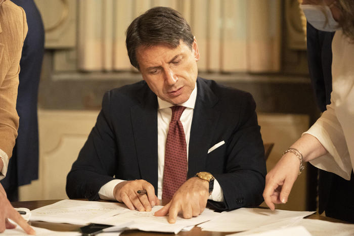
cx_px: 177
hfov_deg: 21.5
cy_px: 118
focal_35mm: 95
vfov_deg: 14.4
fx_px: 934
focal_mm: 95
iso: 12800
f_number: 2.8
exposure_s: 1/250
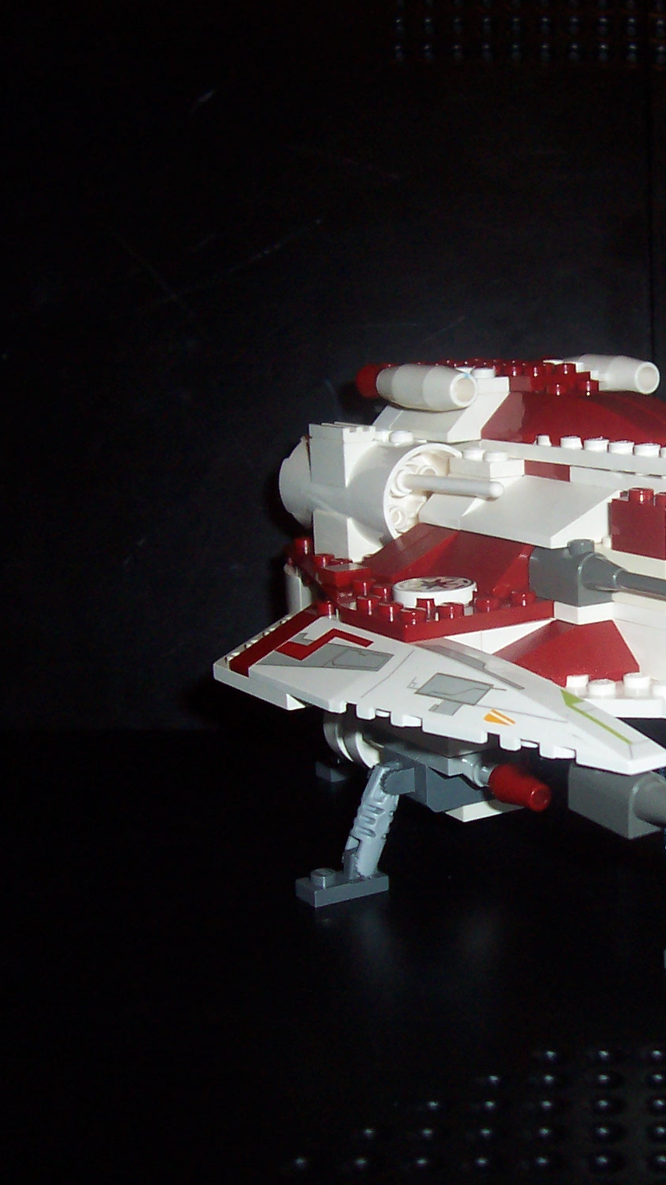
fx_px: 1696
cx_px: 696
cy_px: 594
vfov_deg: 38.5
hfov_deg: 21.3
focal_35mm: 54
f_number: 2.8
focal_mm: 5.6
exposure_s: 1/60
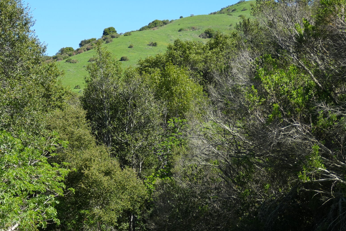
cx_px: 131
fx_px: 750
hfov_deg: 25.9
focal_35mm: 78
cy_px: 192
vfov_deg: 17.3
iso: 400
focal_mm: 28
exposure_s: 1/2000
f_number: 4
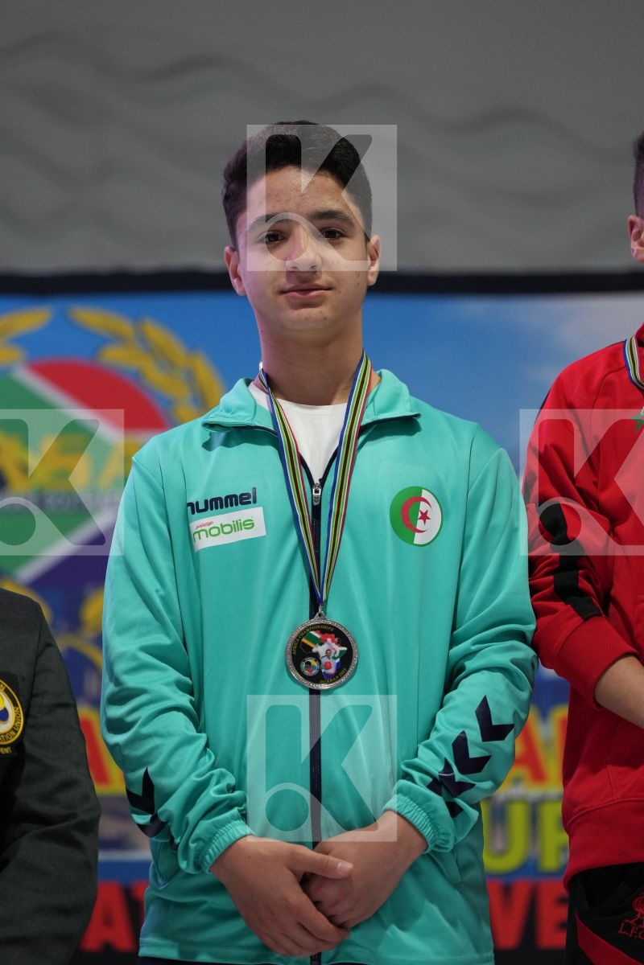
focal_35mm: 171
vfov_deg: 12.0
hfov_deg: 8.0
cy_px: 482
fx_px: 4588
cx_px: 322
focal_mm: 171
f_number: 2.8
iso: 2000
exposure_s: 1/250
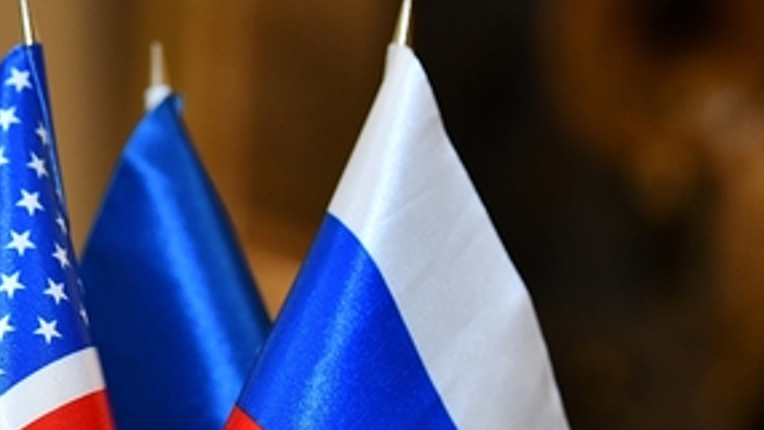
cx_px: 32
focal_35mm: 204
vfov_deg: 5.9
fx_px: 4133
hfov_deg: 10.5
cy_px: 657
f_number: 2.8
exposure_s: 1/125
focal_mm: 70
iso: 500
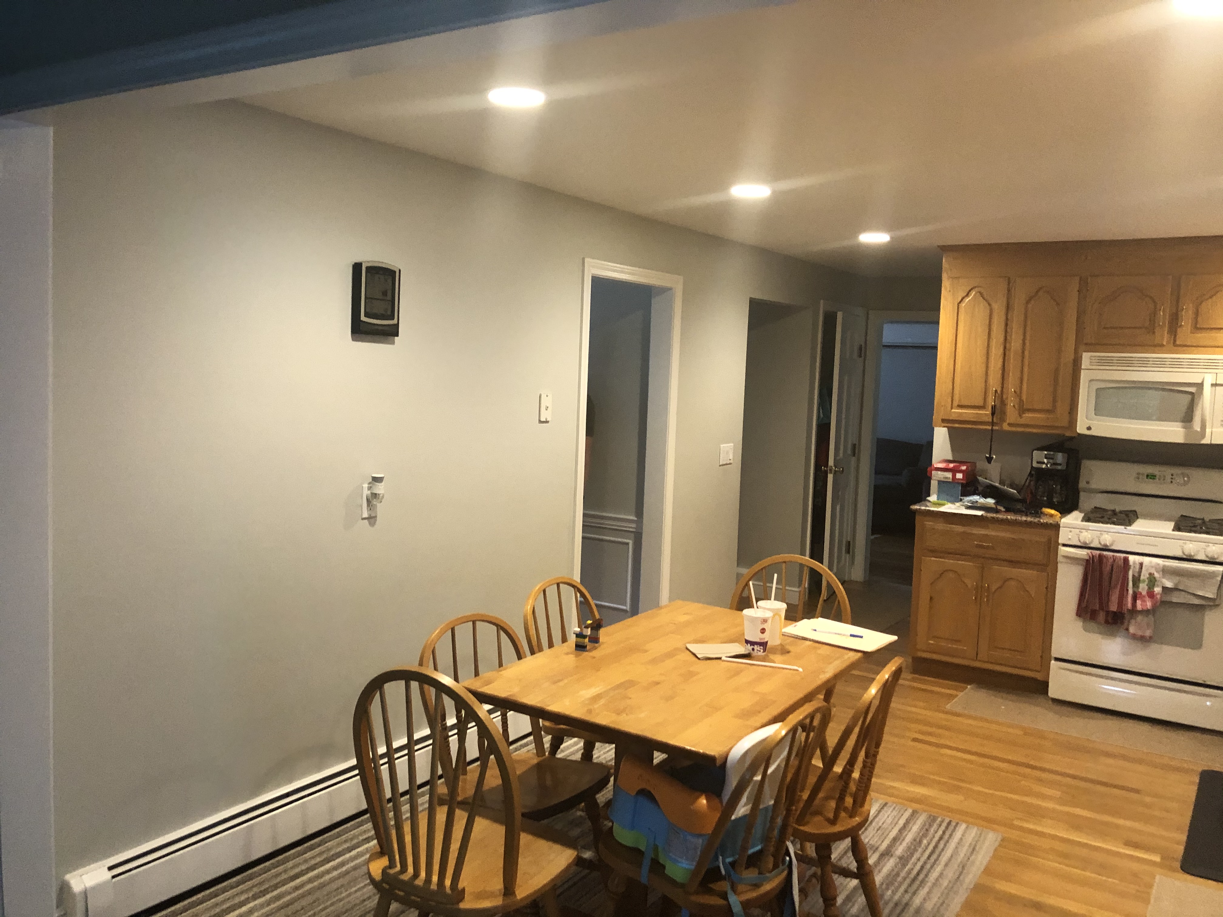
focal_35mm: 28
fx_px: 989
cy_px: 458
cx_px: 612
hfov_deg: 63.4
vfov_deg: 49.7
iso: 64
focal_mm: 3.99
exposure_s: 1/15
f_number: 1.8
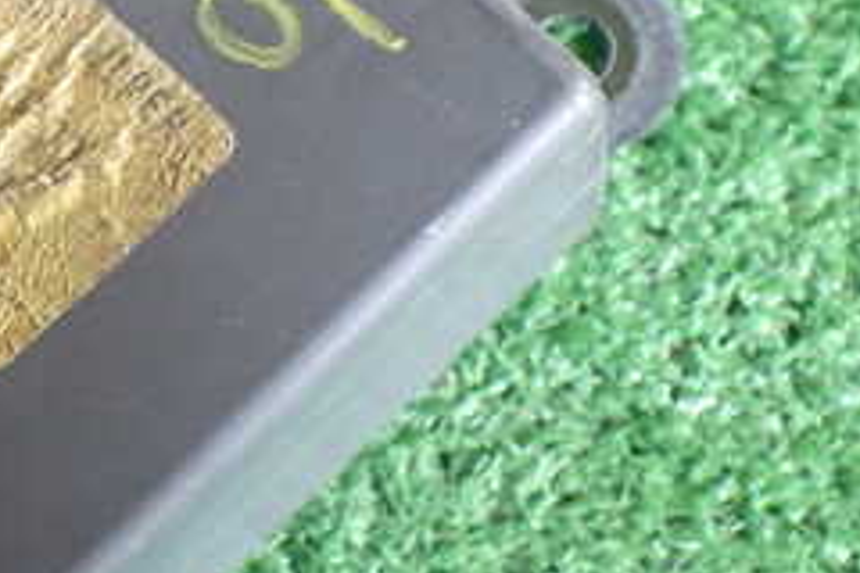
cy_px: 190
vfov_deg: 17.4
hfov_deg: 25.1
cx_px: 57
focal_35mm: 78
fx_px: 1863
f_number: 2.3
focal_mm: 5.4
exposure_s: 1/80
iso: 800
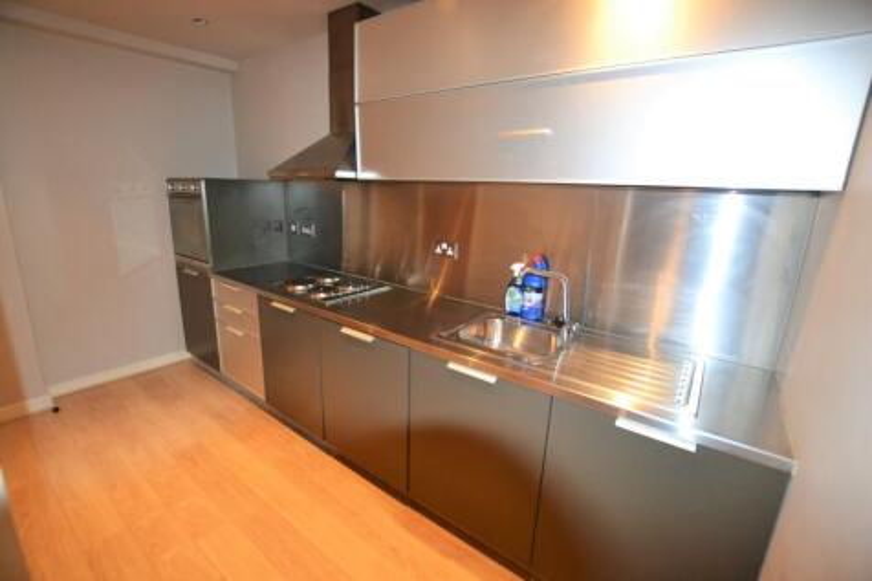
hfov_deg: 100.4
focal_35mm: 15
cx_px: 436
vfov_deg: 77.3
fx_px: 363
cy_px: 290
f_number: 3.5
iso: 1400
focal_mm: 10
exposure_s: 1/60
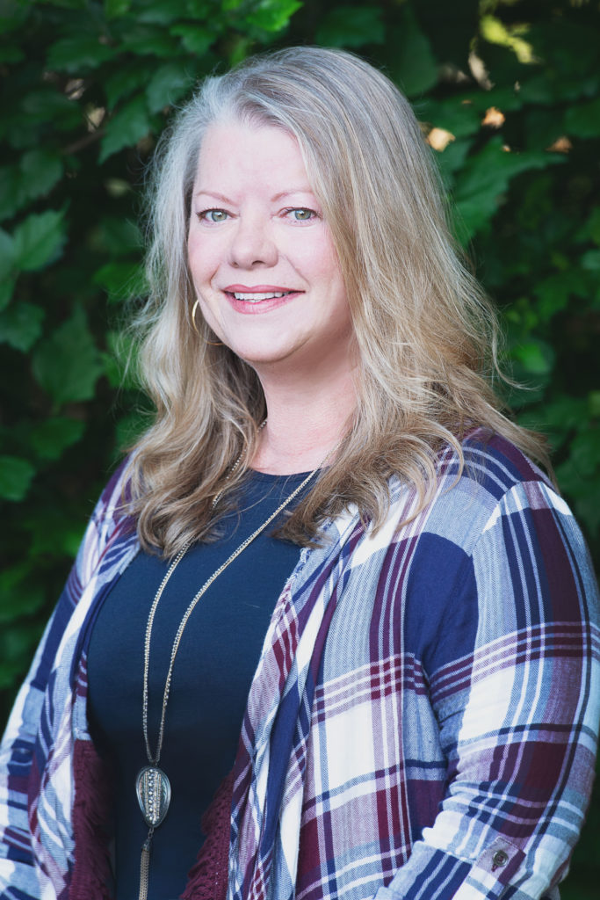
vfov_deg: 10.3
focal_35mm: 200
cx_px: 300
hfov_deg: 6.9
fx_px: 4998
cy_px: 450
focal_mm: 200
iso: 800
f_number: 5.6
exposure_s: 1/200
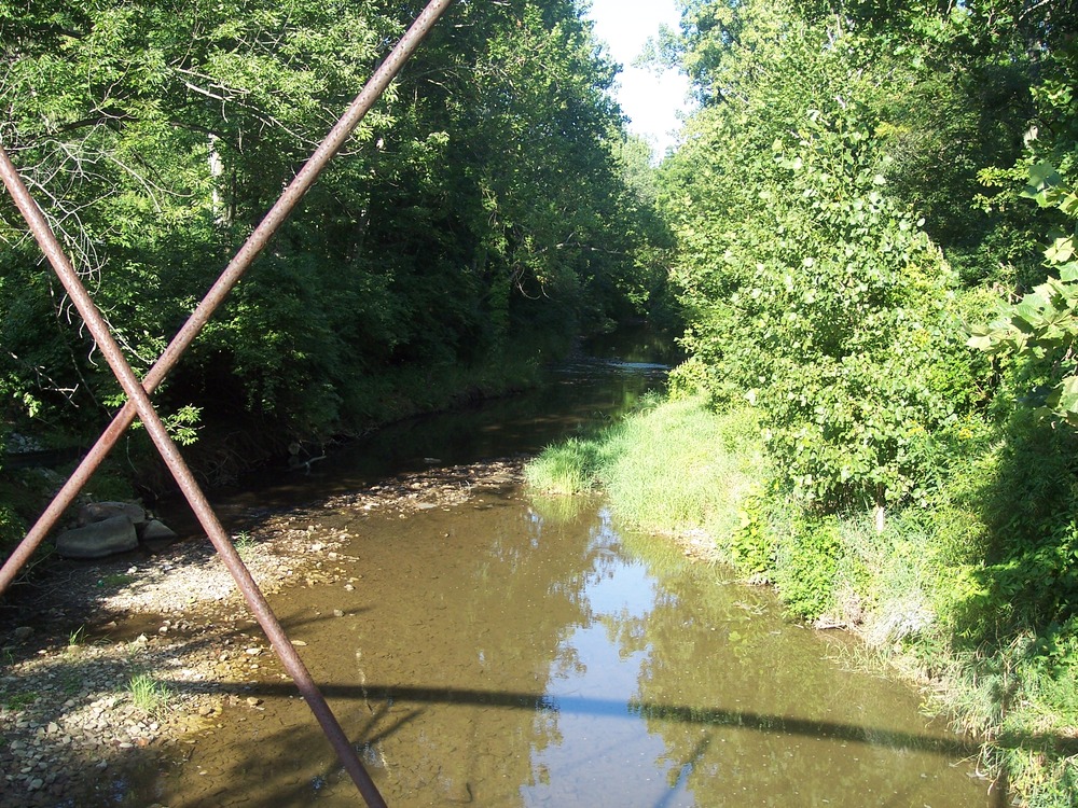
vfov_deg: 36.8
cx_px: 539
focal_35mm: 39
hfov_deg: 47.9
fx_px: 1215
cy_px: 404
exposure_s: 1/250
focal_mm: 8
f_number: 3.4
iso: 100
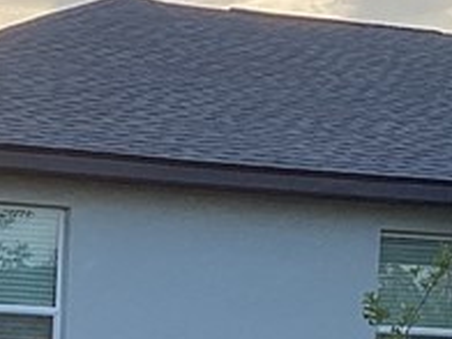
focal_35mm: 162
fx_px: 2115
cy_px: 487
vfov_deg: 9.0
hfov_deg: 12.0
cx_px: -55
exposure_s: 1/218
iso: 25
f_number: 2.4
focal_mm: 3.3
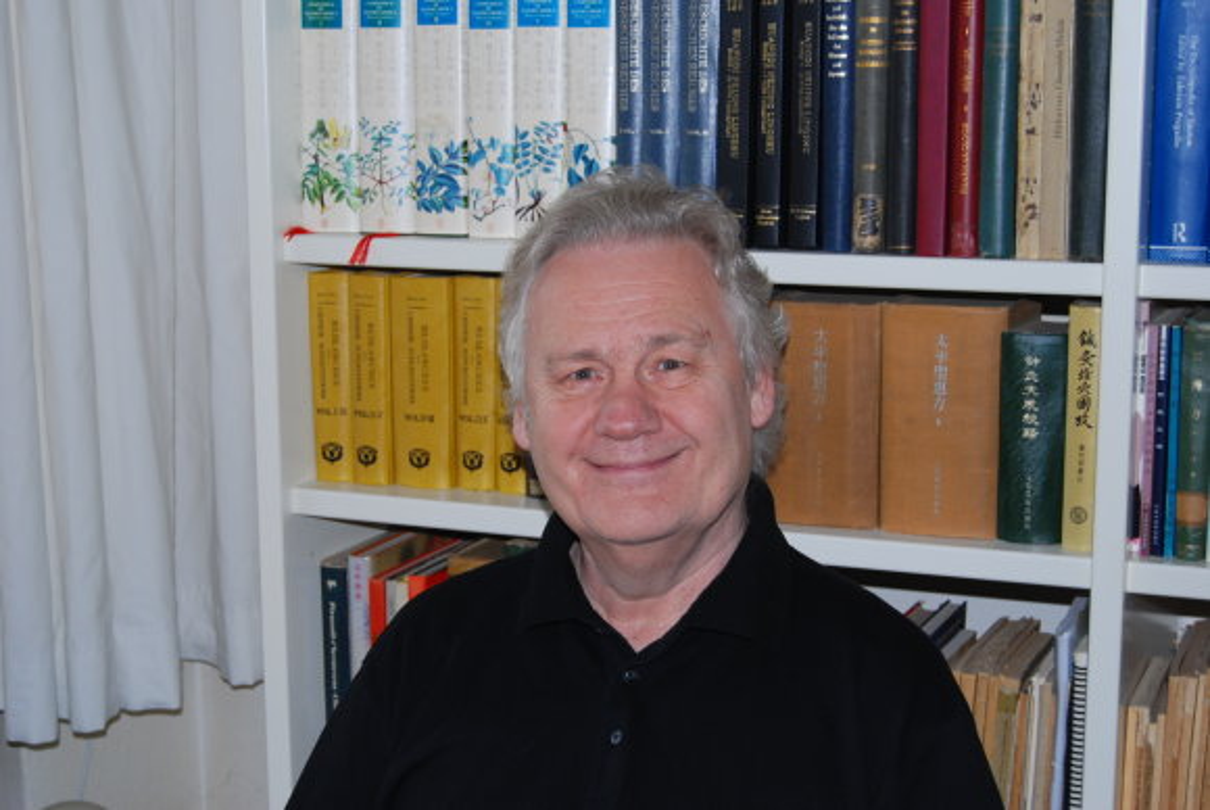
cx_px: 605
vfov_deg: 23.8
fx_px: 1918
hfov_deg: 35.0
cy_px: 405
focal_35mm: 57
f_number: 5
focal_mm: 38
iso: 200
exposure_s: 1/60
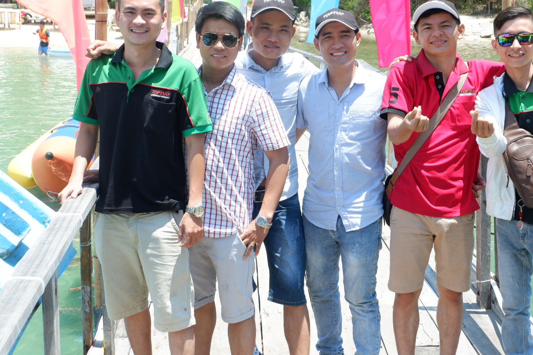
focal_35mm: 69
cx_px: 309
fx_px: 1021
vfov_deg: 19.7
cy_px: 161
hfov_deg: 29.2
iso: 200
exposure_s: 1/170
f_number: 8
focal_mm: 35.5
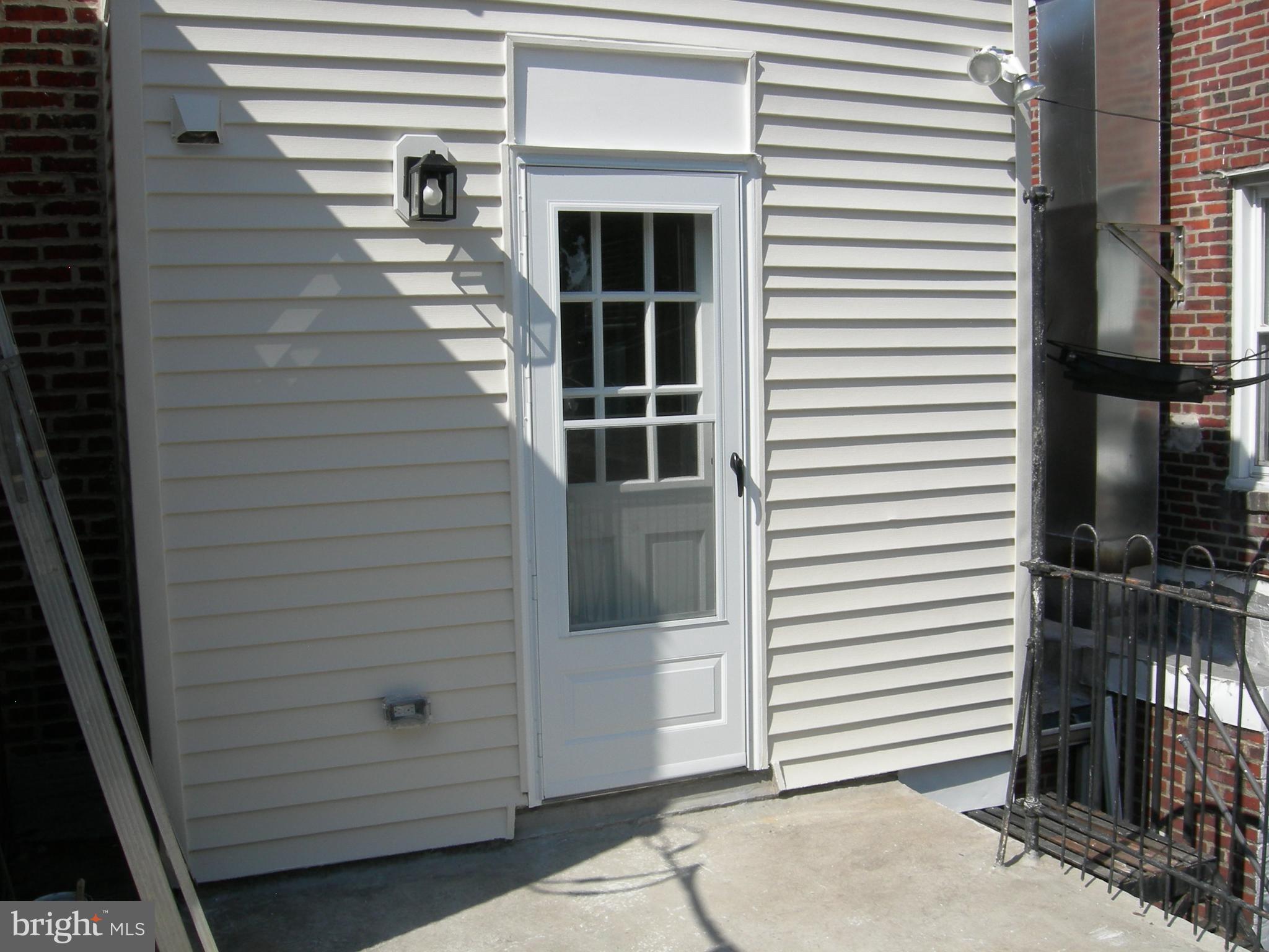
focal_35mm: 36
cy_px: 476
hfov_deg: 51.4
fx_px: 1320
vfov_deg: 39.7
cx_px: 634
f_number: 6.8
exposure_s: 1/292
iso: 64
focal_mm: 7.5
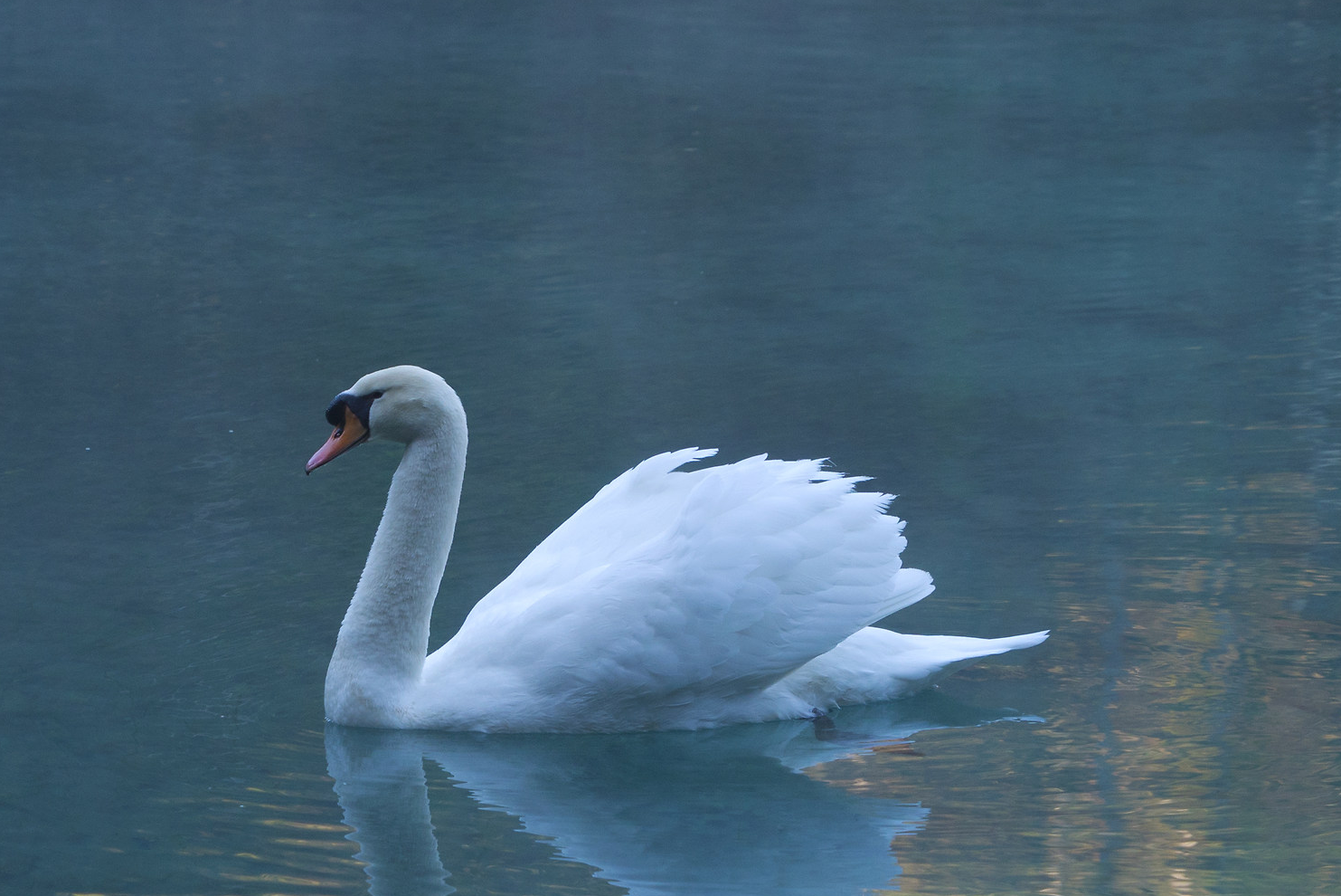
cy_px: 634
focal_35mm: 191
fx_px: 7117
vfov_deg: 7.2
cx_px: 547
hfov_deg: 10.8
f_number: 7.1
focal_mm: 118
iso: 1600
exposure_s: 1/320
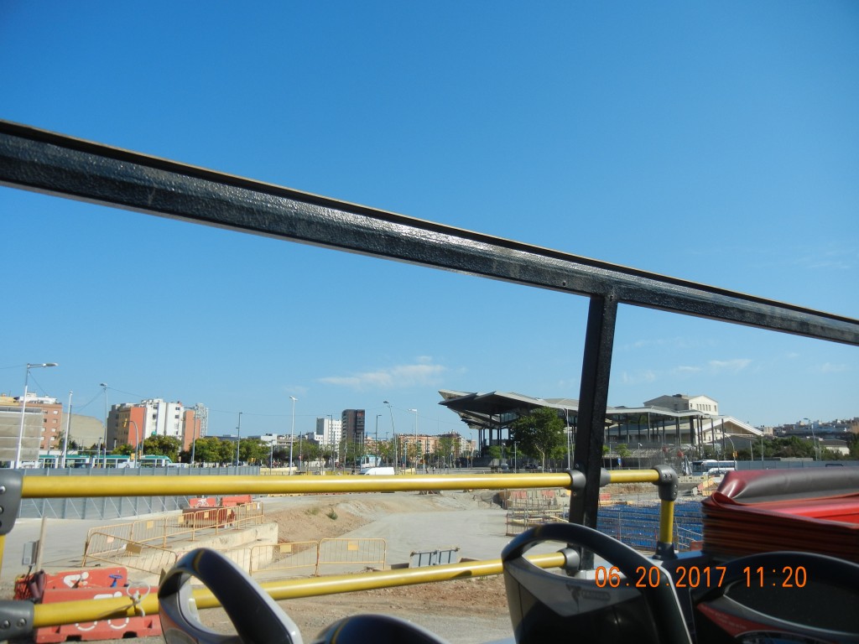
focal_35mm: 30
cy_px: 322
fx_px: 744
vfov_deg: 46.8
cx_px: 430
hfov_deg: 60.0
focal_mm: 5.4
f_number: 7
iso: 160
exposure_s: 1/457
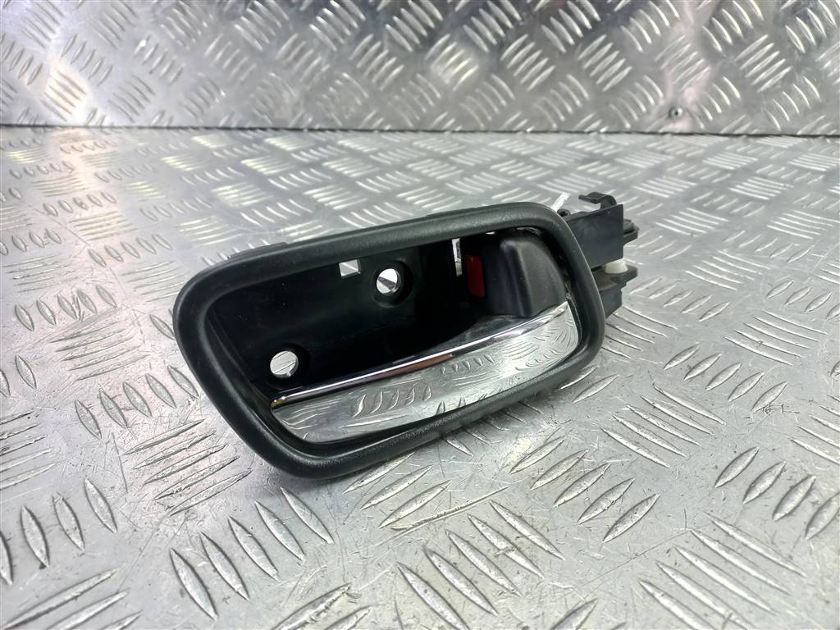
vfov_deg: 54.9
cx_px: 420
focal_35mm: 25
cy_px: 315
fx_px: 607
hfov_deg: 69.4
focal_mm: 4.6
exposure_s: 1/50
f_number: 1.8
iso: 125
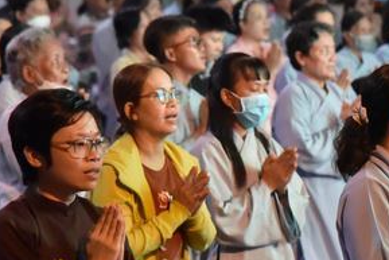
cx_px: 412
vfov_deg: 5.1
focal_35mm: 270
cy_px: 197
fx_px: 2919
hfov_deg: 7.6
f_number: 5
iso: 6400
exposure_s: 1/160
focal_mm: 120
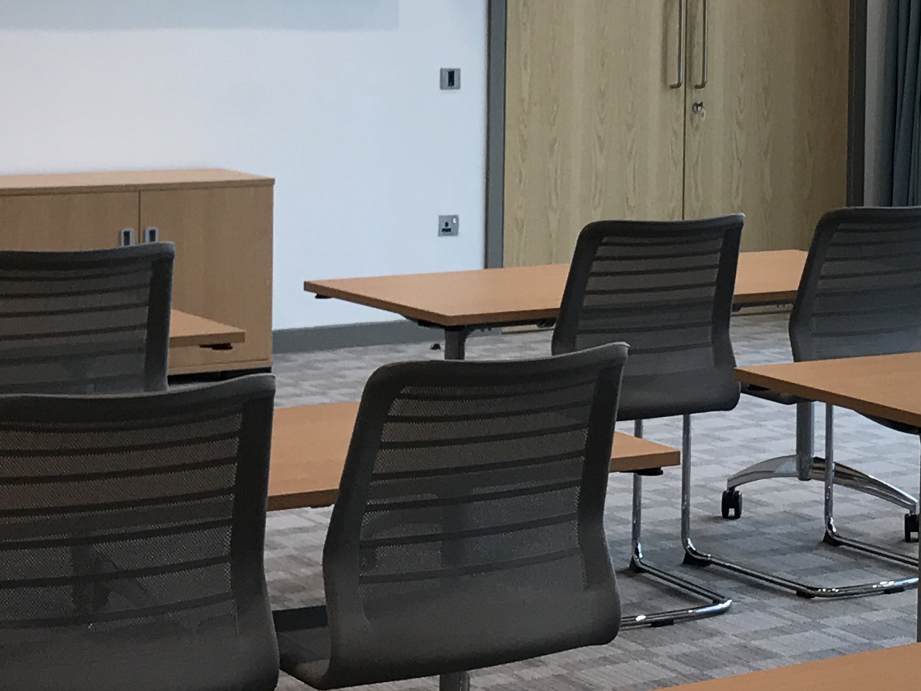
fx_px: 2634
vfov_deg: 14.8
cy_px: 93
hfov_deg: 19.3
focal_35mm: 99
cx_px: 895
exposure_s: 1/100
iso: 25
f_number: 1.8
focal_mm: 3.99
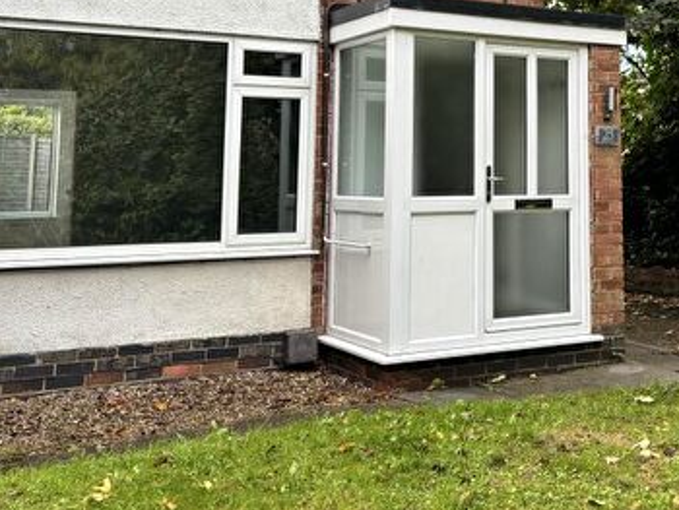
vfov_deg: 27.1
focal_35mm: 52
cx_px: 522
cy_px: 57
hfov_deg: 35.8
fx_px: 1021
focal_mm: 5.96
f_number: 1.6
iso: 50
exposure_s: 1/351
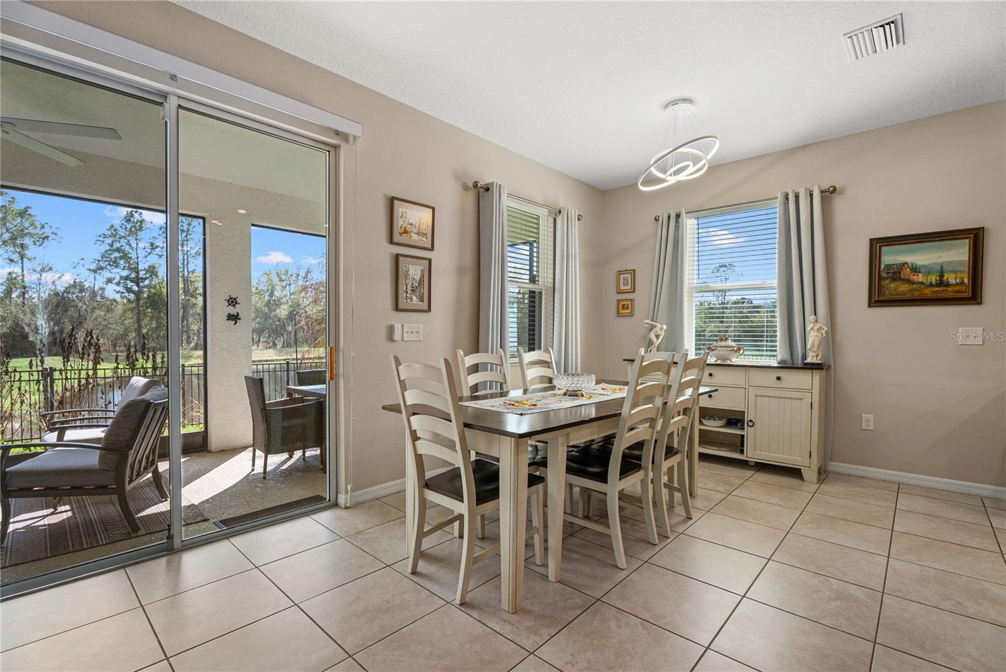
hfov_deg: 94.6
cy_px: 336
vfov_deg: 71.8
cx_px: 503
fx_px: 464
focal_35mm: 17
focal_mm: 16.6
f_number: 8
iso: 400
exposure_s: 1/80
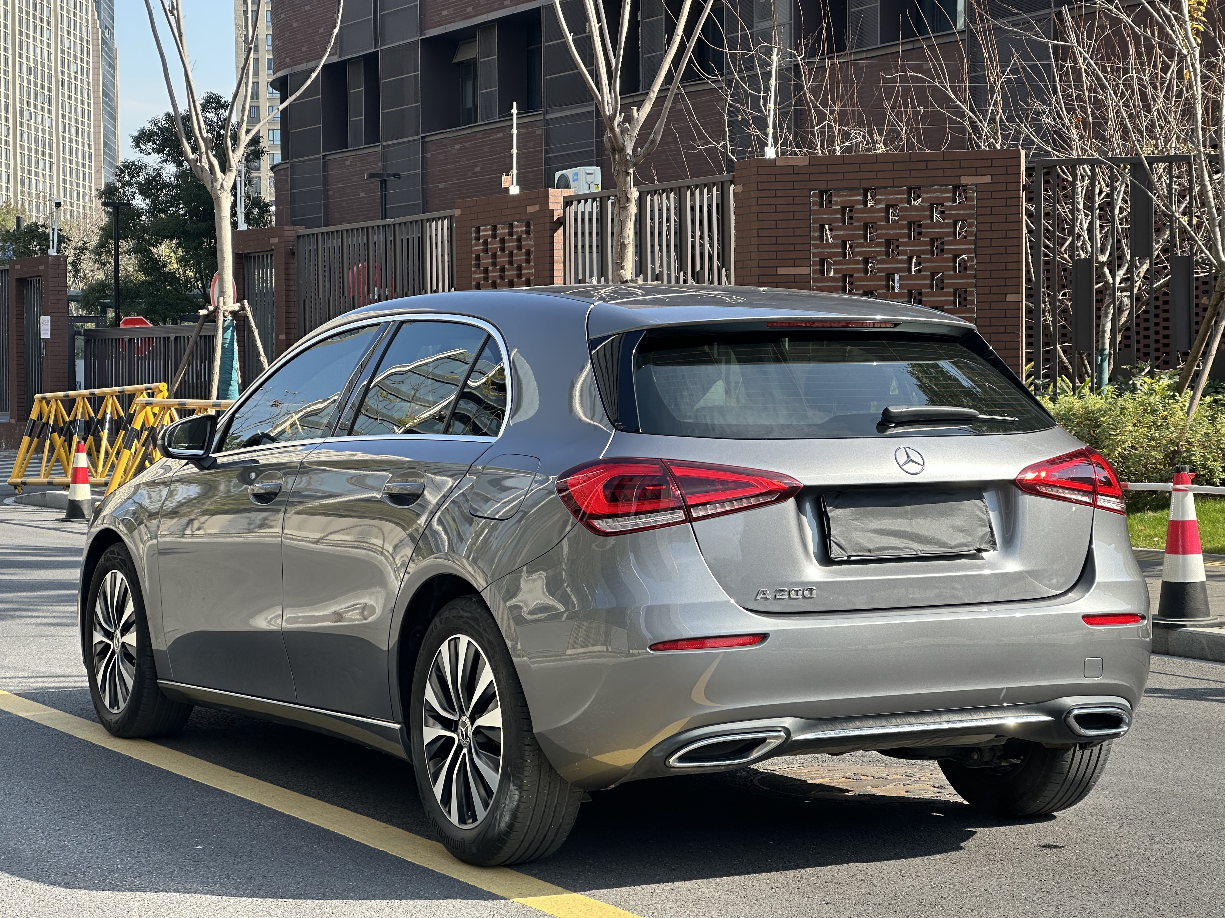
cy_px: 459
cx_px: 612
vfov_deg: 19.1
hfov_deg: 25.3
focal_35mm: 77
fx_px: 2725
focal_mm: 9
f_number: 2.8
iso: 32
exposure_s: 1/221
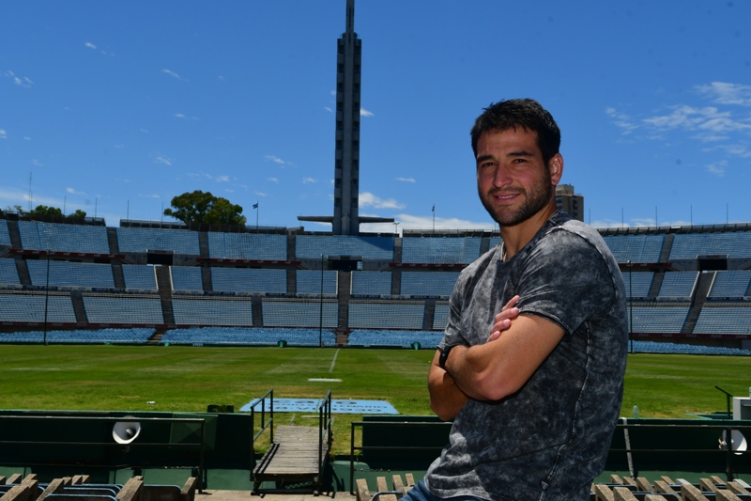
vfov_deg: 31.9
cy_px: 250
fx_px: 876
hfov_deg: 46.4
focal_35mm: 42
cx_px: 376
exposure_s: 1/250
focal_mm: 28
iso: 160
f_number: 14
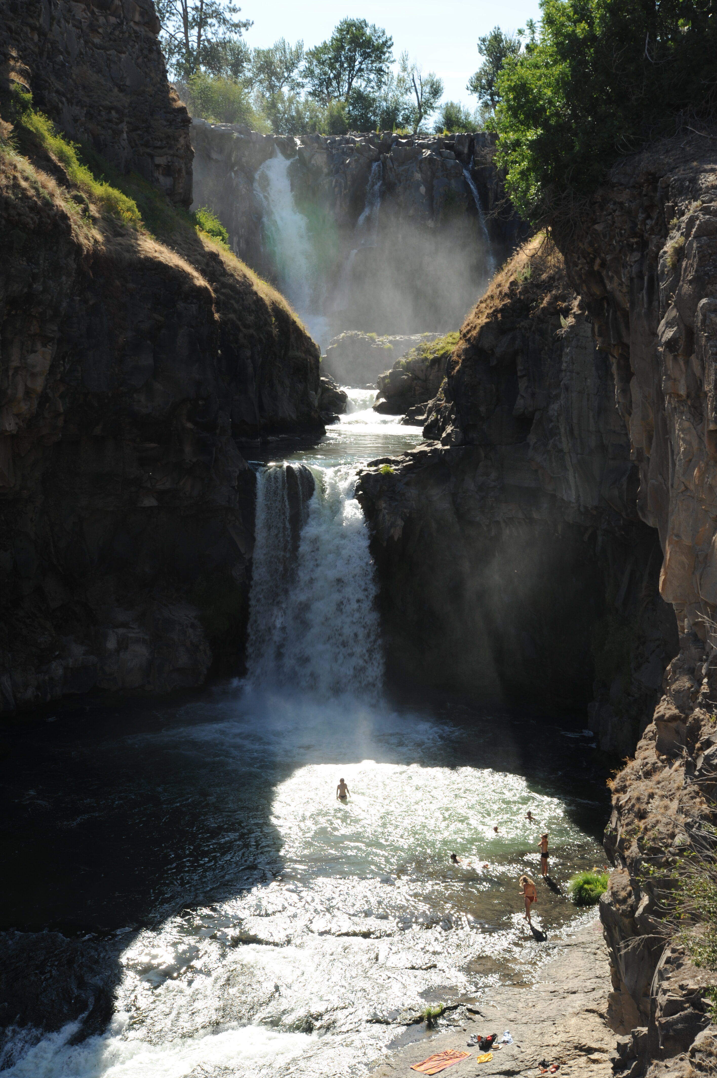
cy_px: 539
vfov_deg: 34.5
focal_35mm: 58
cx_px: 358
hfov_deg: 23.4
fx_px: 1735
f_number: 14
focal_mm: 58
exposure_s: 1/100
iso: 200
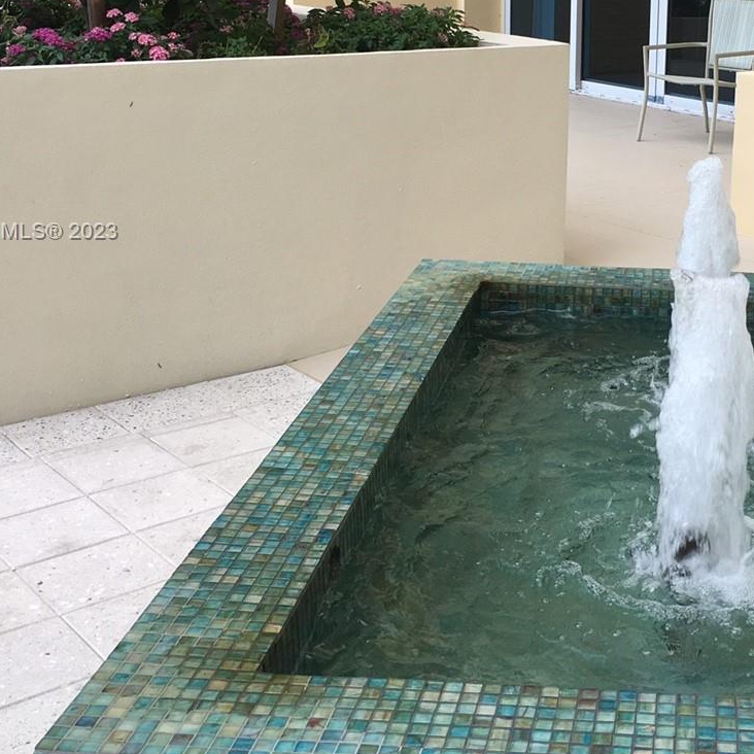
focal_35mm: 56
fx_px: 1380
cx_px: 612
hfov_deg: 29.8
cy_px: 233
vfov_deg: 30.3
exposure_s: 1/120
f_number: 2.2
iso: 25
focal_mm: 4.15
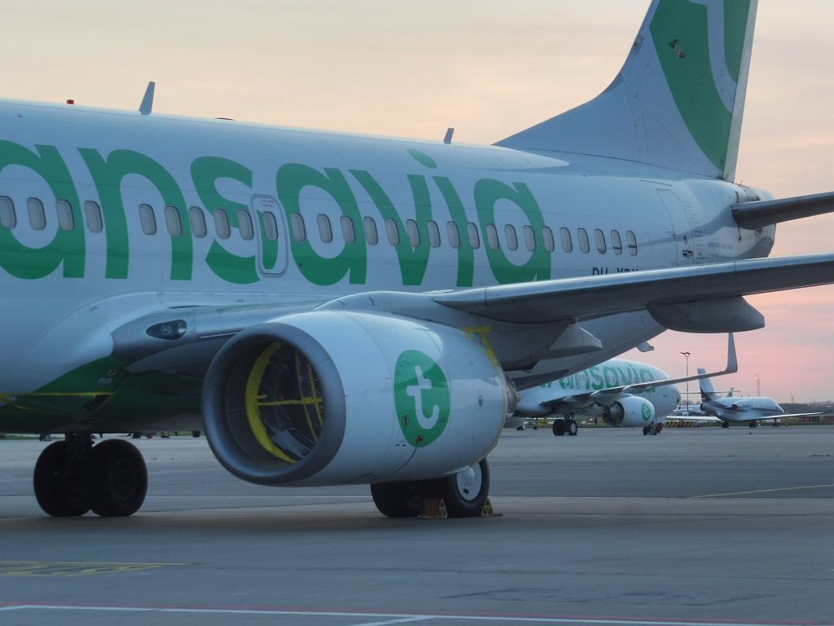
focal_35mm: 137
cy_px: 313
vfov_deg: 10.8
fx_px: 3301
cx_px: 417
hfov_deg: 14.4
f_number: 5.4
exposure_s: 1/50
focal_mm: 24.4
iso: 400
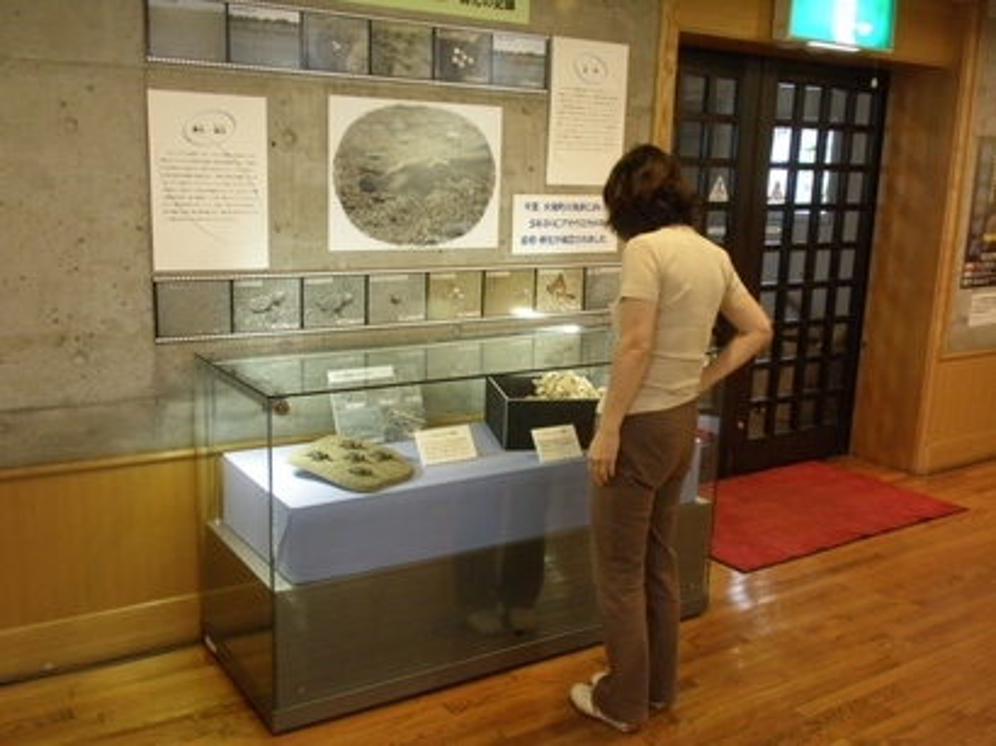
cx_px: 498
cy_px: 373
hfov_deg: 50.2
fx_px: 1064
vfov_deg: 38.6
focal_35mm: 37
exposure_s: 1/5
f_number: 3.5
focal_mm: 6.6
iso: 200
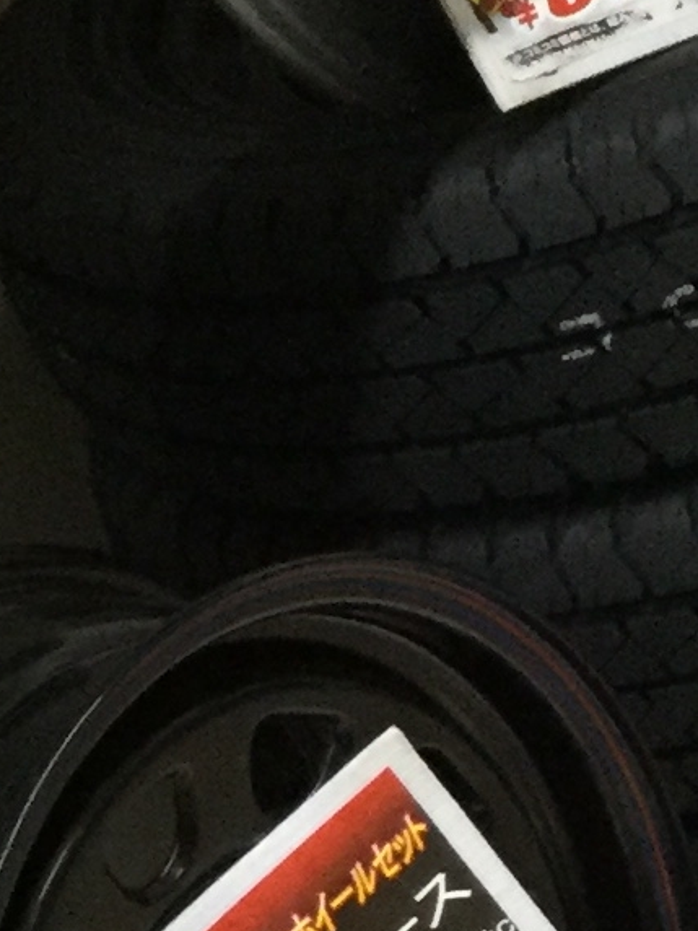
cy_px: 924
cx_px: -194
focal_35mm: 177
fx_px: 4759
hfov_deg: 8.3
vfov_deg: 11.1
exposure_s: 1/30
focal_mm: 3.3
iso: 160
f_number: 2.4
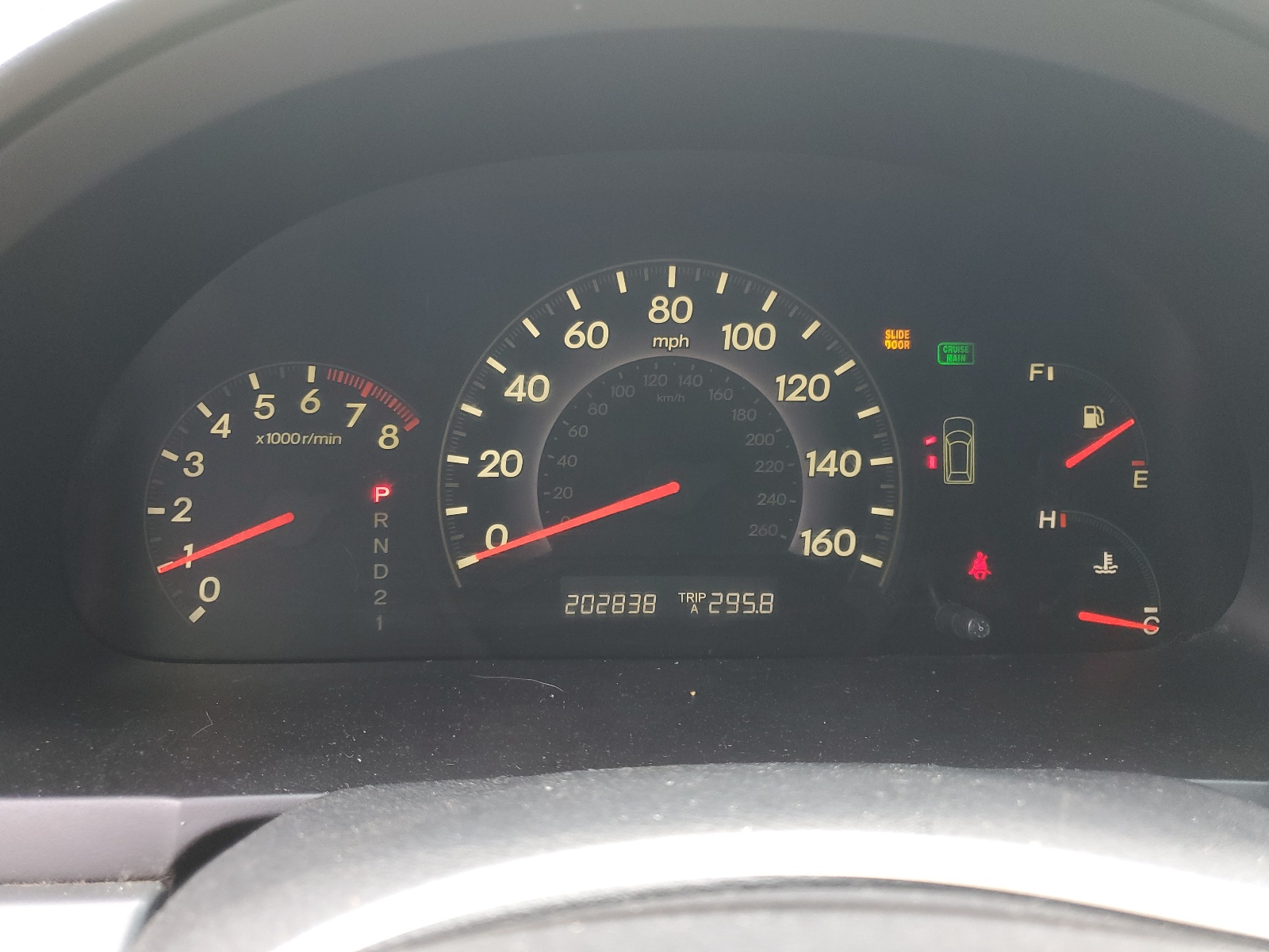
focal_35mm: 26
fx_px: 953
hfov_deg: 67.3
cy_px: 476
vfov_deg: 53.1
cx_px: 634
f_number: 1.5
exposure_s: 1/120
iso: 84
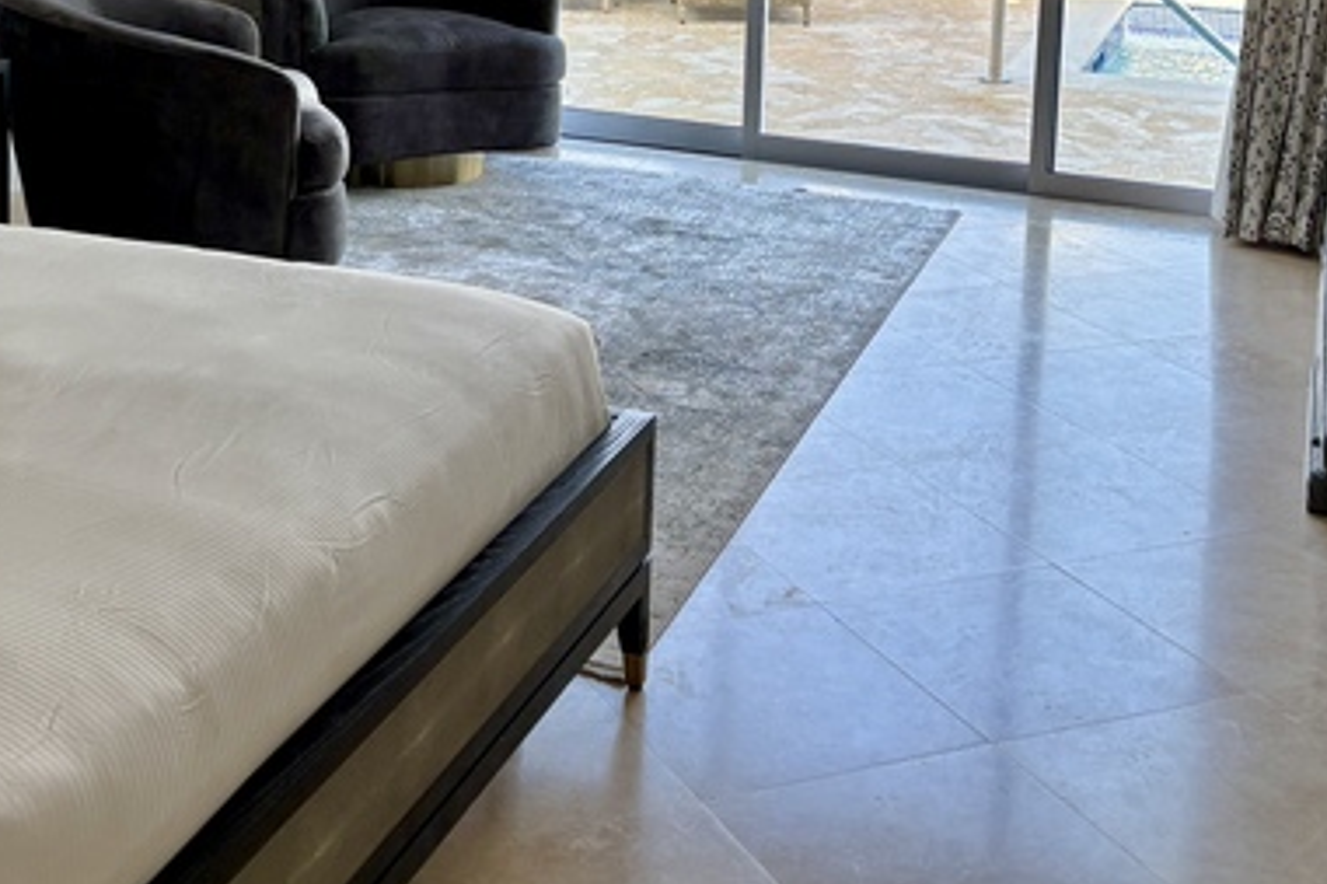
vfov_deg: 22.4
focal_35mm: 57
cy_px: -98
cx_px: 506
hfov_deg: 34.9
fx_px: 2100
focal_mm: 5.96
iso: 64
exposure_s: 1/441
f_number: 1.6
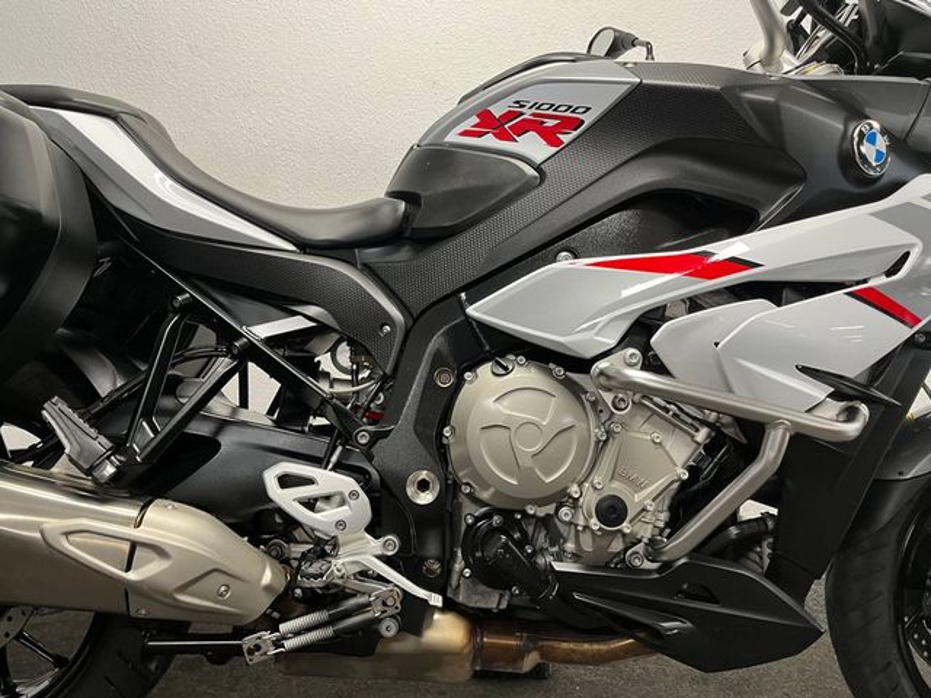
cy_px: 349
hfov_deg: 67.3
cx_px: 466
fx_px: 699
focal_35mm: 26
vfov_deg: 53.1
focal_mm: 5.1
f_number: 1.6
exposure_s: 1/50
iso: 160
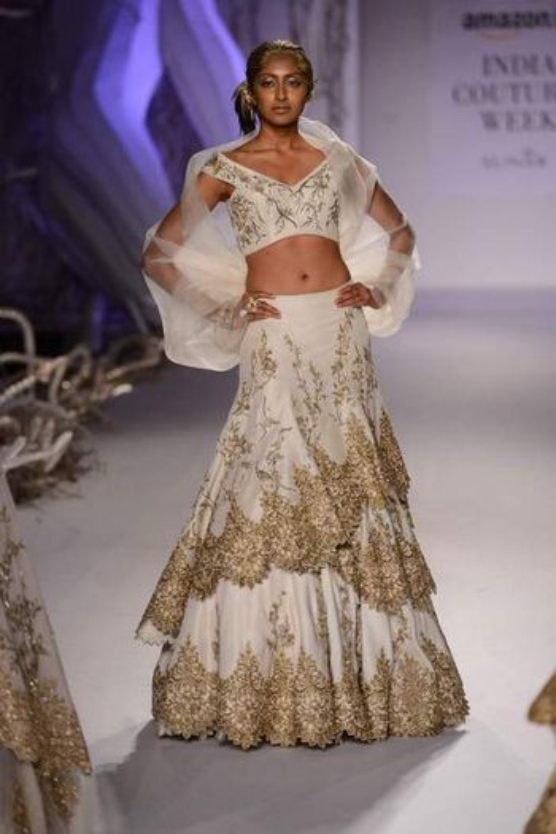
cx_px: 278
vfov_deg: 11.7
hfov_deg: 7.8
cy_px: 417
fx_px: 4054
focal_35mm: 175
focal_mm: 175
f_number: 3.5
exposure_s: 1/250
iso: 800
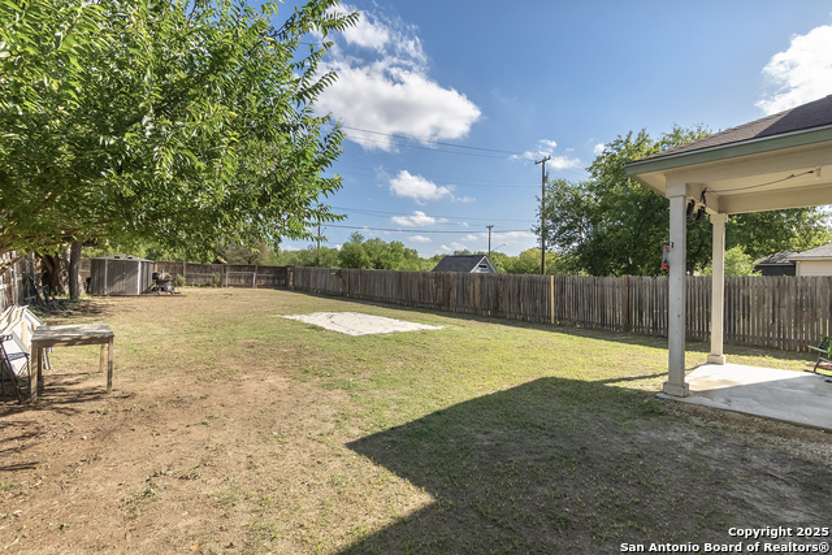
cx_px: 416
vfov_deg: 77.4
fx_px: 347
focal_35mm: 15
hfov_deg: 100.4
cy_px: 278
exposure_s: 1/250
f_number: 6.3
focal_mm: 10
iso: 320
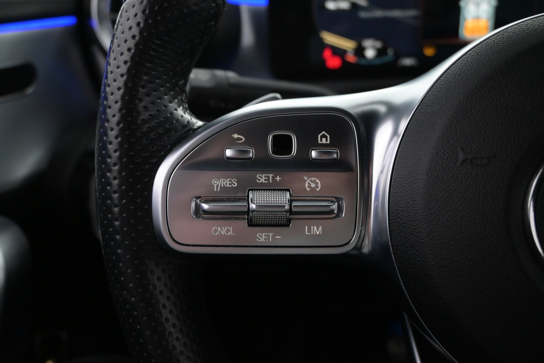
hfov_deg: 58.3
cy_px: 182
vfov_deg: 40.8
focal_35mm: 32
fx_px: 487
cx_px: 272
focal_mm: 21.5
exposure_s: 1/80
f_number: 4.5
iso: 2500
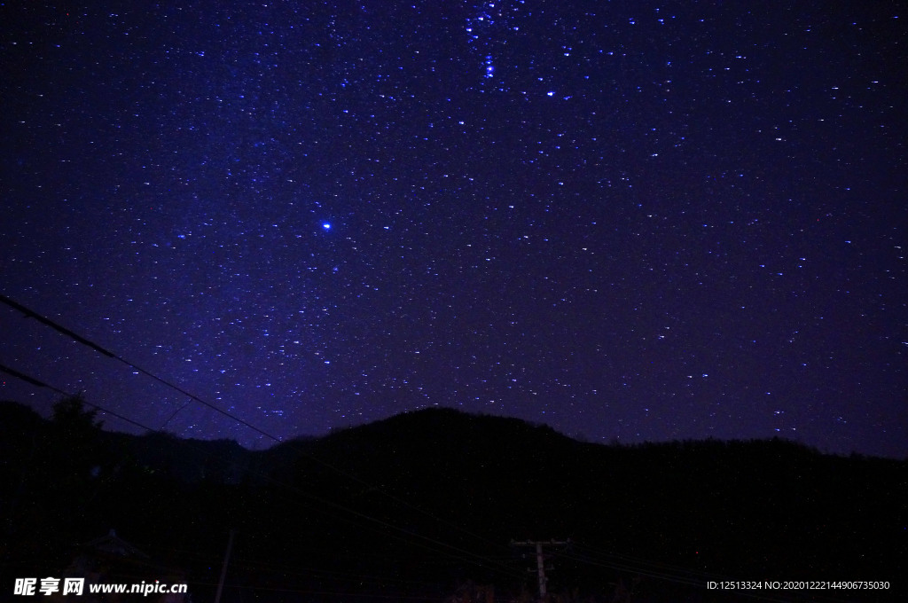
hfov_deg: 73.8
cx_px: 454
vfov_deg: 53.0
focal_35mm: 24
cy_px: 302
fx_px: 605
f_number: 3.5
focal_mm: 16
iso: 1600
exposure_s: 30
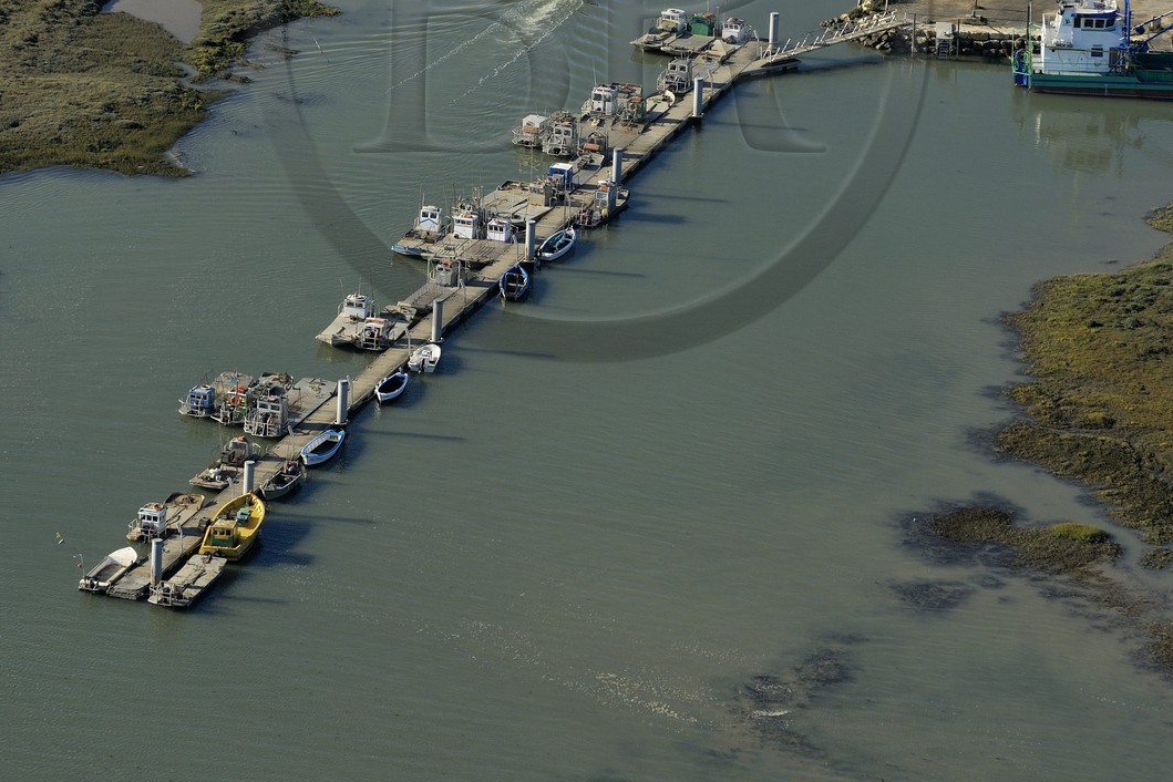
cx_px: 587
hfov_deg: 8.3
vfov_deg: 5.5
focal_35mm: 249
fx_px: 8113
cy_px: 18
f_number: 5
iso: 100
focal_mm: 110
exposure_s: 1/500
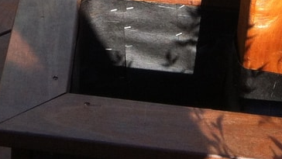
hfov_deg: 15.0
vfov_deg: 8.0
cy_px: -226
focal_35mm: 140
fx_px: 1047
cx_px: -24
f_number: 2.8
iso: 80
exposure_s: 1/392
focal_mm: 3.85
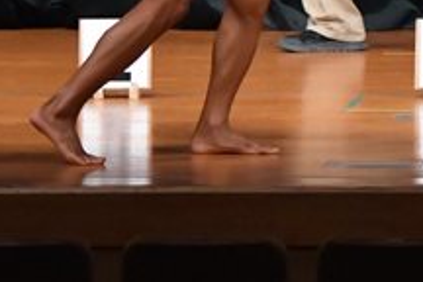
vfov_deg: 2.1
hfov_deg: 3.1
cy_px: -204
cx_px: 622
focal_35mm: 658
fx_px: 7731
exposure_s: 1/400
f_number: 5.6
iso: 6400
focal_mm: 122
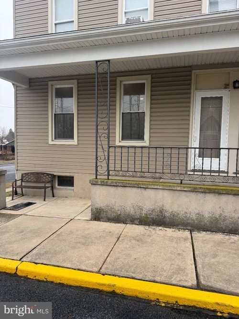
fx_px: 221
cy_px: 160
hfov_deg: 56.8
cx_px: 120
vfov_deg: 71.6
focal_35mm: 24
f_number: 1.78
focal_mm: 6.76
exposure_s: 1/955
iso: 80
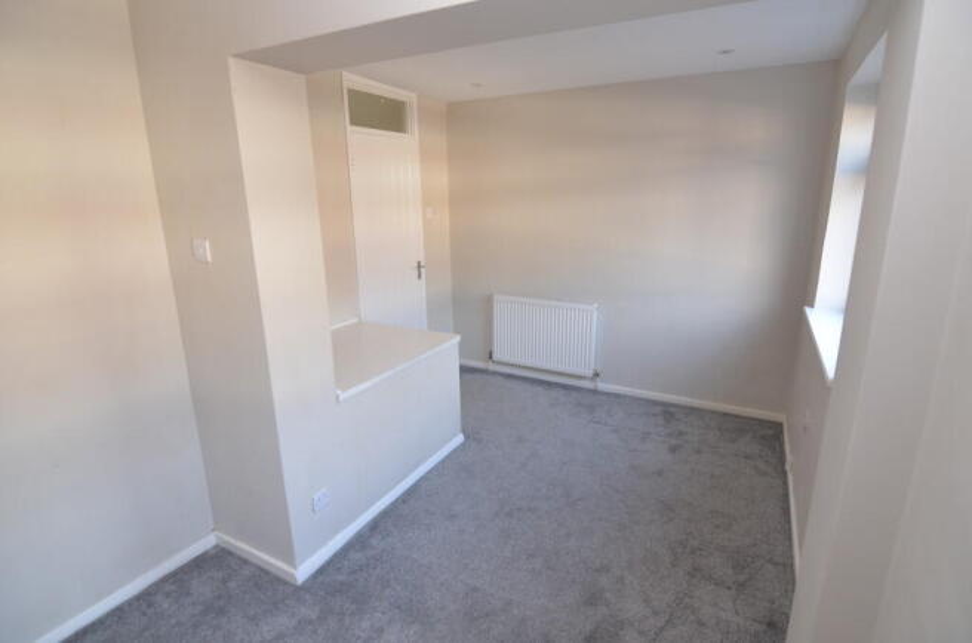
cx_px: 486
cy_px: 322
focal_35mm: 18
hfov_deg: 90.1
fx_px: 485
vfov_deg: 67.1
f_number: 4
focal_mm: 12
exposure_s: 1/60
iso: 400
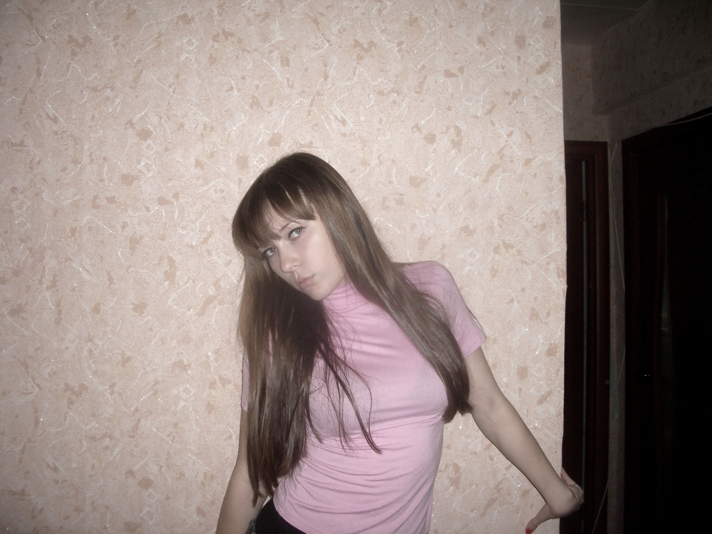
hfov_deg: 52.6
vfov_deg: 40.7
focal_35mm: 35
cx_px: 356
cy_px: 267
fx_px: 720
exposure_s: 1/60
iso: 200
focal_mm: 5.8
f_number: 2.6
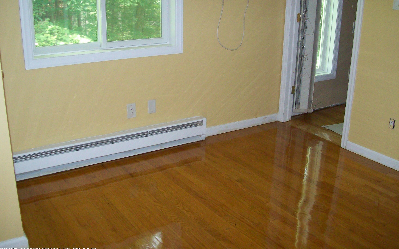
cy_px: 112
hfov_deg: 50.4
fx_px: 424
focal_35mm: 39
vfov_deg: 32.8
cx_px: 195
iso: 200
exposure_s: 1/64
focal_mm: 6
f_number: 2.7
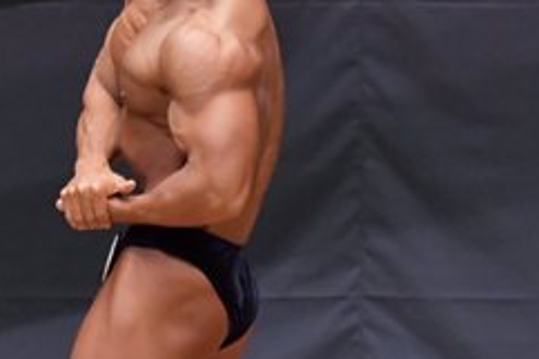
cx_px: 175
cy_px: 305
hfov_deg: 2.1
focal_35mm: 961
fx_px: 14378
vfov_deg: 1.4
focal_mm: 200
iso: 6400
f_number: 5.6
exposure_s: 1/400
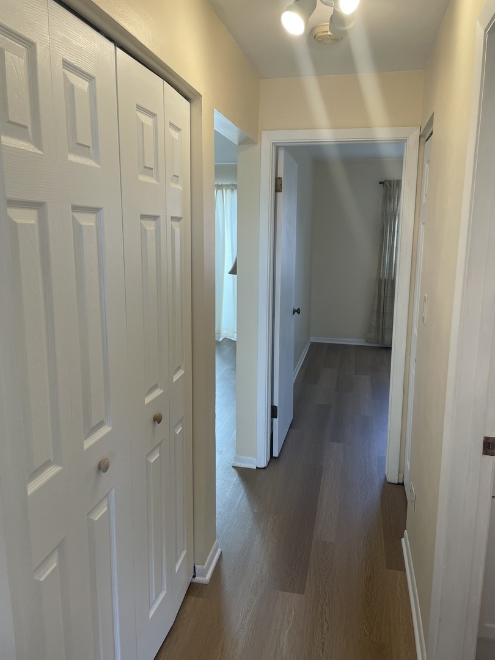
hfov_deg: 53.1
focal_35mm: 26
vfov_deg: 67.3
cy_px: 330
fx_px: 496
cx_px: 248
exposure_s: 1/120
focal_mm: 4.2
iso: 50
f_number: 1.6
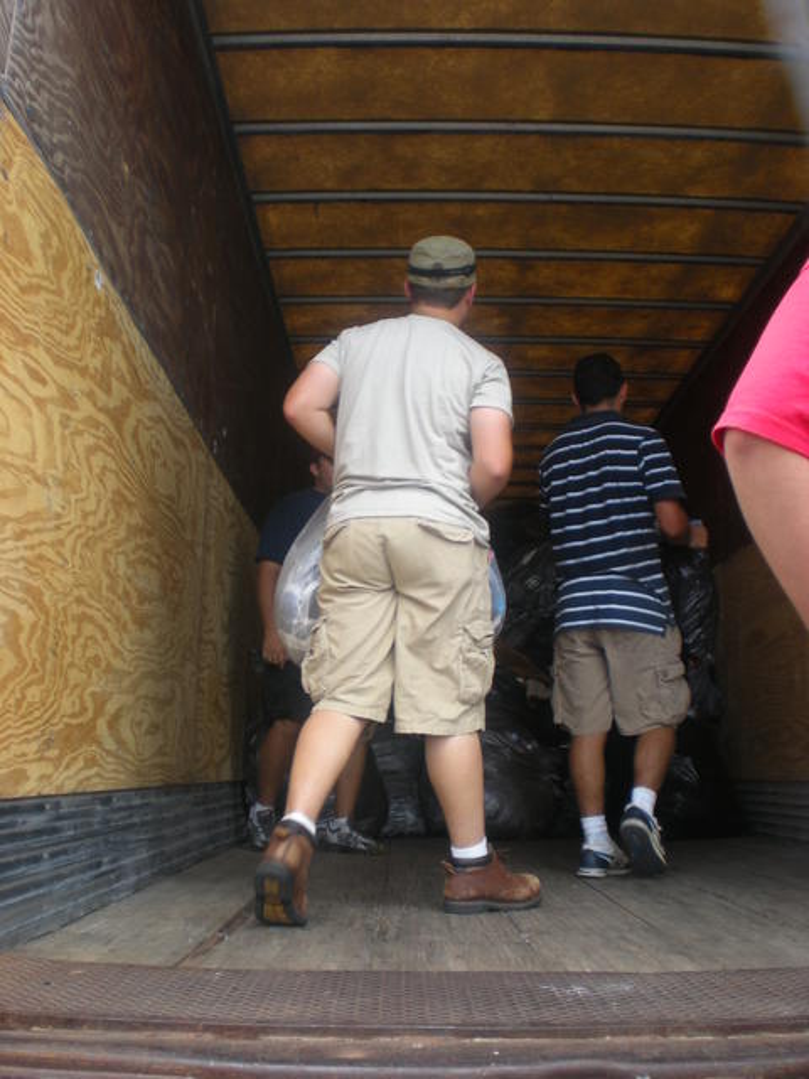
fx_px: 1184
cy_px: 540
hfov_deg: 37.7
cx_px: 404
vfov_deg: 49.0
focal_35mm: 38
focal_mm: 6.3
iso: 64
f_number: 3.1
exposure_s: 1/113
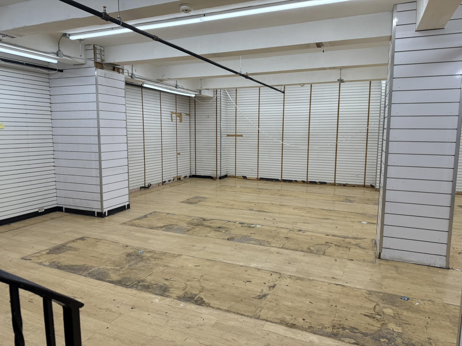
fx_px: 320
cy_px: 173
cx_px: 231
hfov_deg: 71.6
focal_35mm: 24
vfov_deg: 56.8
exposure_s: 1/484
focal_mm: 6.76
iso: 100
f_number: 1.78
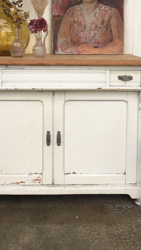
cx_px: 70
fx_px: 312
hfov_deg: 25.4
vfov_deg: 42.5
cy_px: 66
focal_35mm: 47
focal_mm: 4.15
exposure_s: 1/50
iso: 25
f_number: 2.2
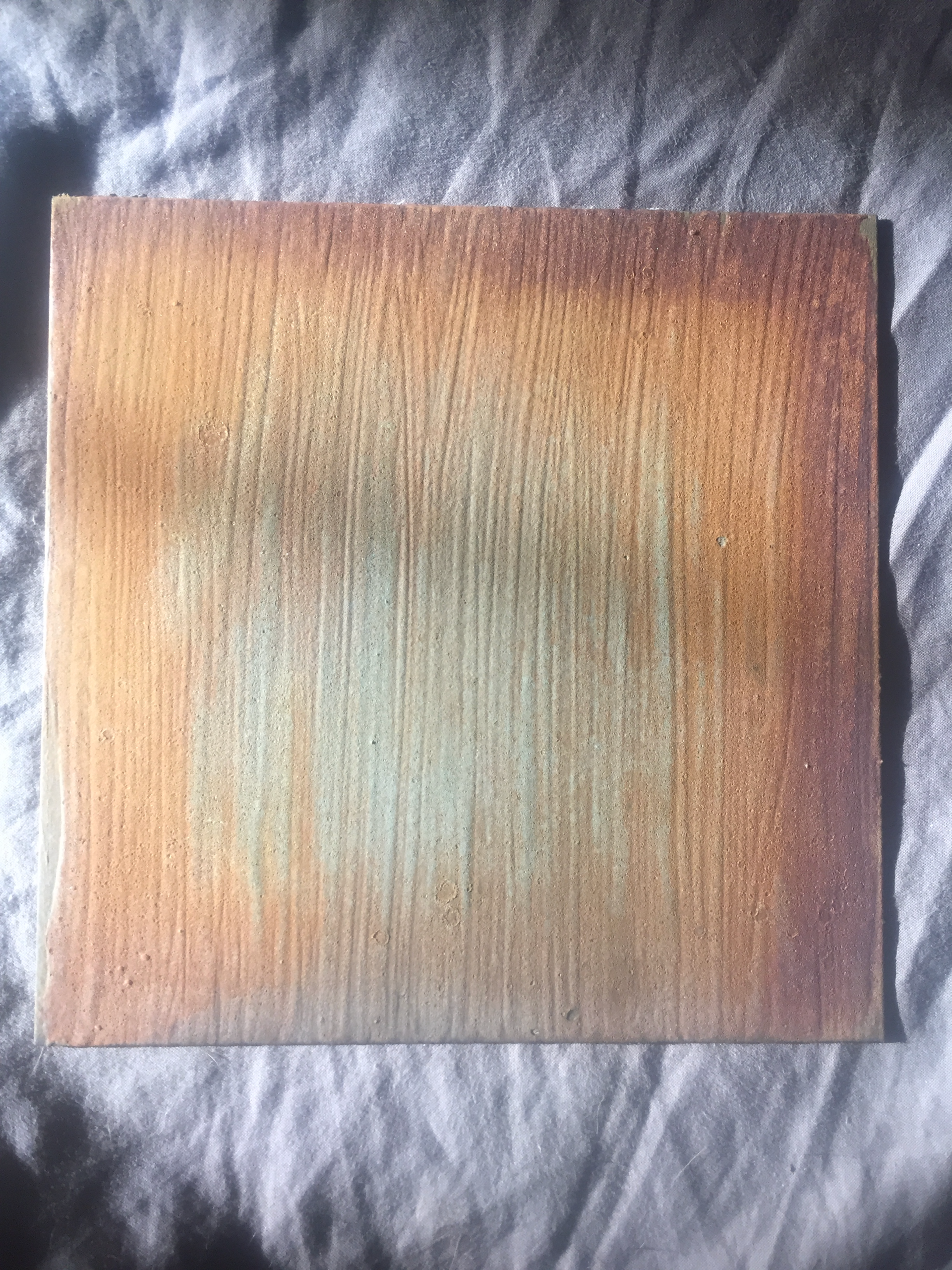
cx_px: 476
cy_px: 635
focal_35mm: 29
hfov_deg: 48.2
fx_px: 1063
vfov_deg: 61.7
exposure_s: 1/30
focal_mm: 4.15
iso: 64
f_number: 2.2
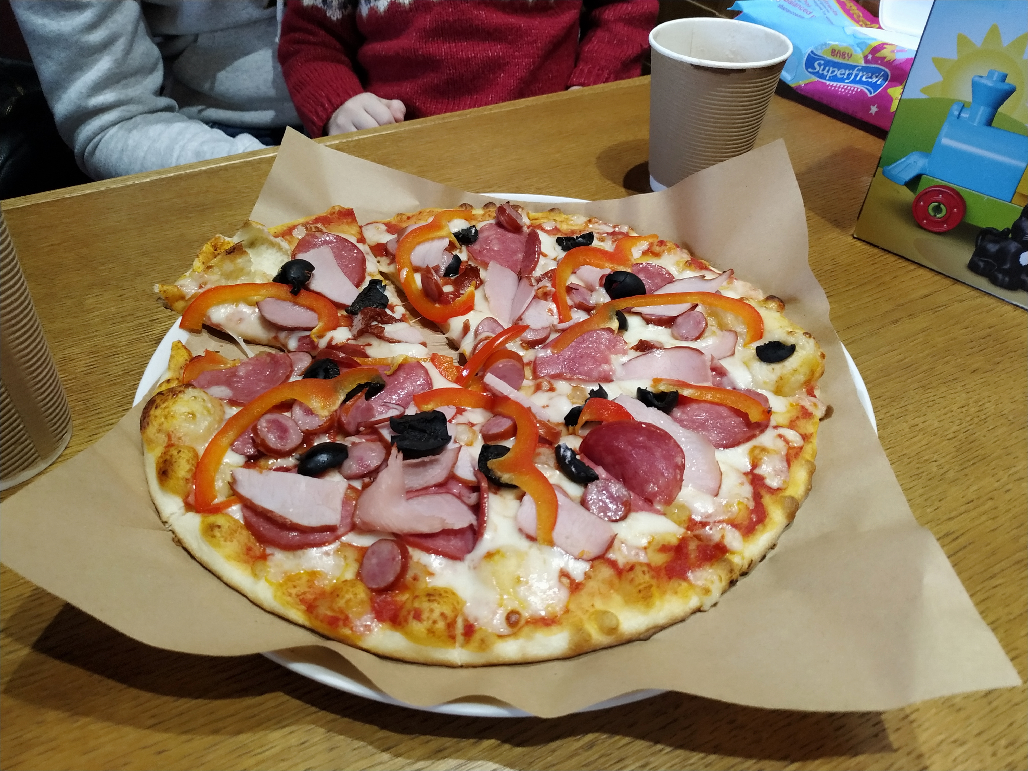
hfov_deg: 71.6
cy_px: 386
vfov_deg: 56.8
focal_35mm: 24
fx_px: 713
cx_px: 514
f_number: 1.9
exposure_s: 1/20
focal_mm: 3.94
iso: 400
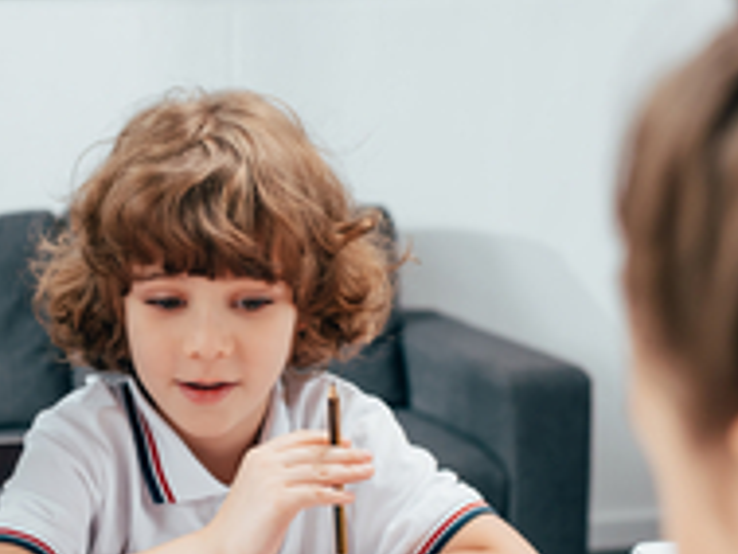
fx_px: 1899
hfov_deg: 21.4
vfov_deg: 16.3
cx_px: 51
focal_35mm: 89
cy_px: 546
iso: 200
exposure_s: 1/125
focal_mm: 35
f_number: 3.2
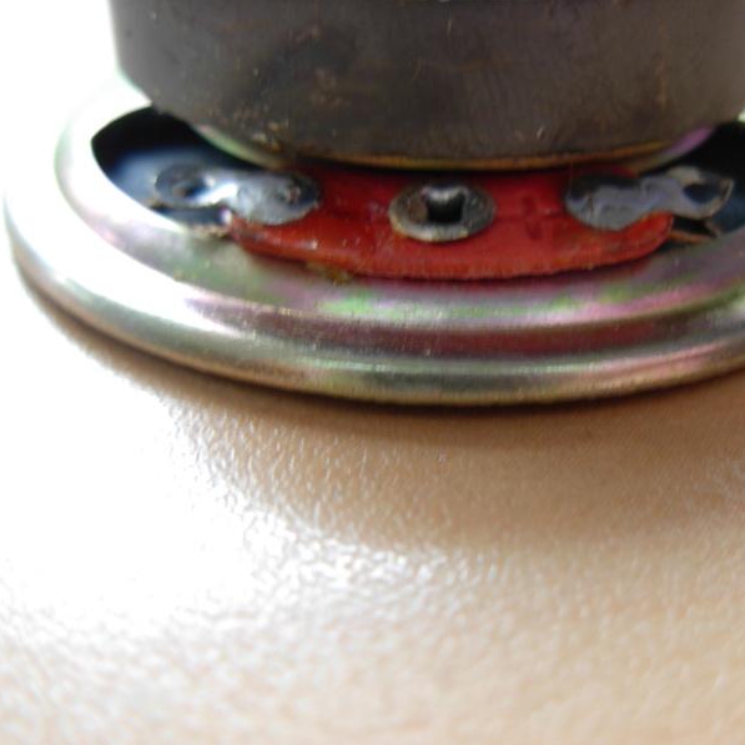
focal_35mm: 45
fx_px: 1096
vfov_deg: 37.6
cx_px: 473
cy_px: 373
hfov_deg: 37.3
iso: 79
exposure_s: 1/5
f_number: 2.9
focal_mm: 6.3
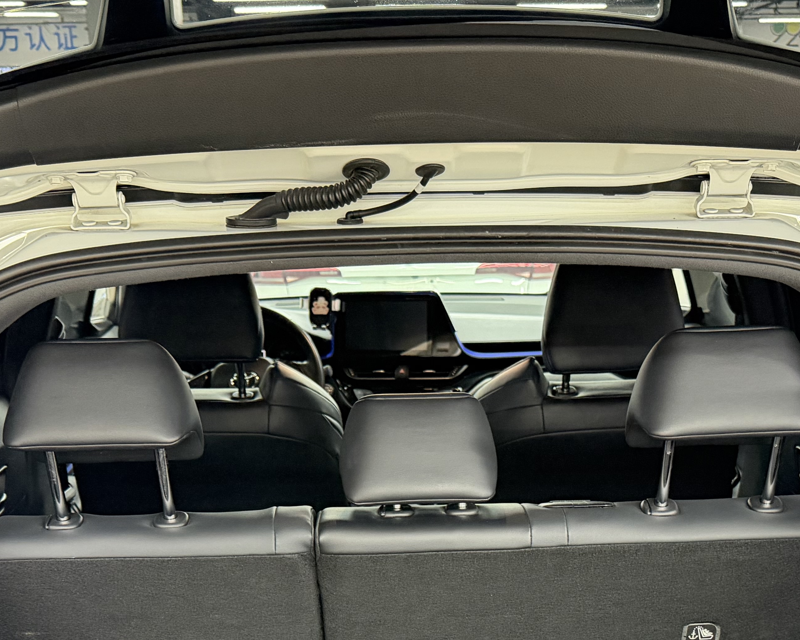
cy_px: 663
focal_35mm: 52
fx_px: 1231
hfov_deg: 36.0
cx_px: 418
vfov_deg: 27.2
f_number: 1.78
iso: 640
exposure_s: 1/50
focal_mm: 6.76
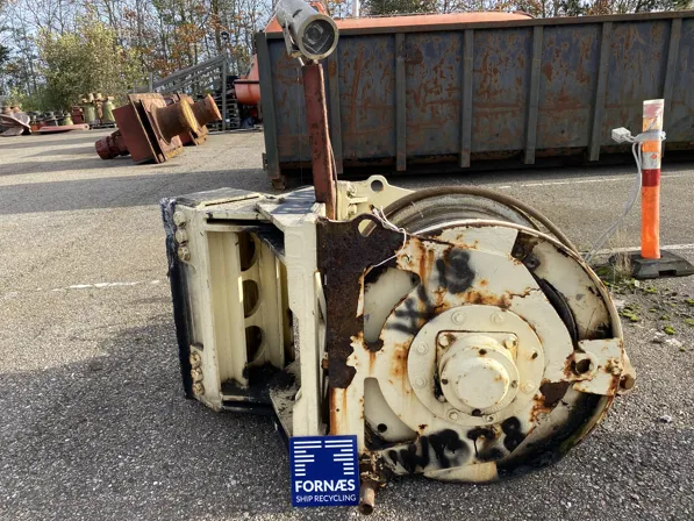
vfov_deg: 51.4
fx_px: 541
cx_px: 357
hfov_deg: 65.3
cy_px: 267
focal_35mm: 27
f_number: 1.8
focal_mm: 4.25
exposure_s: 1/965
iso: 32
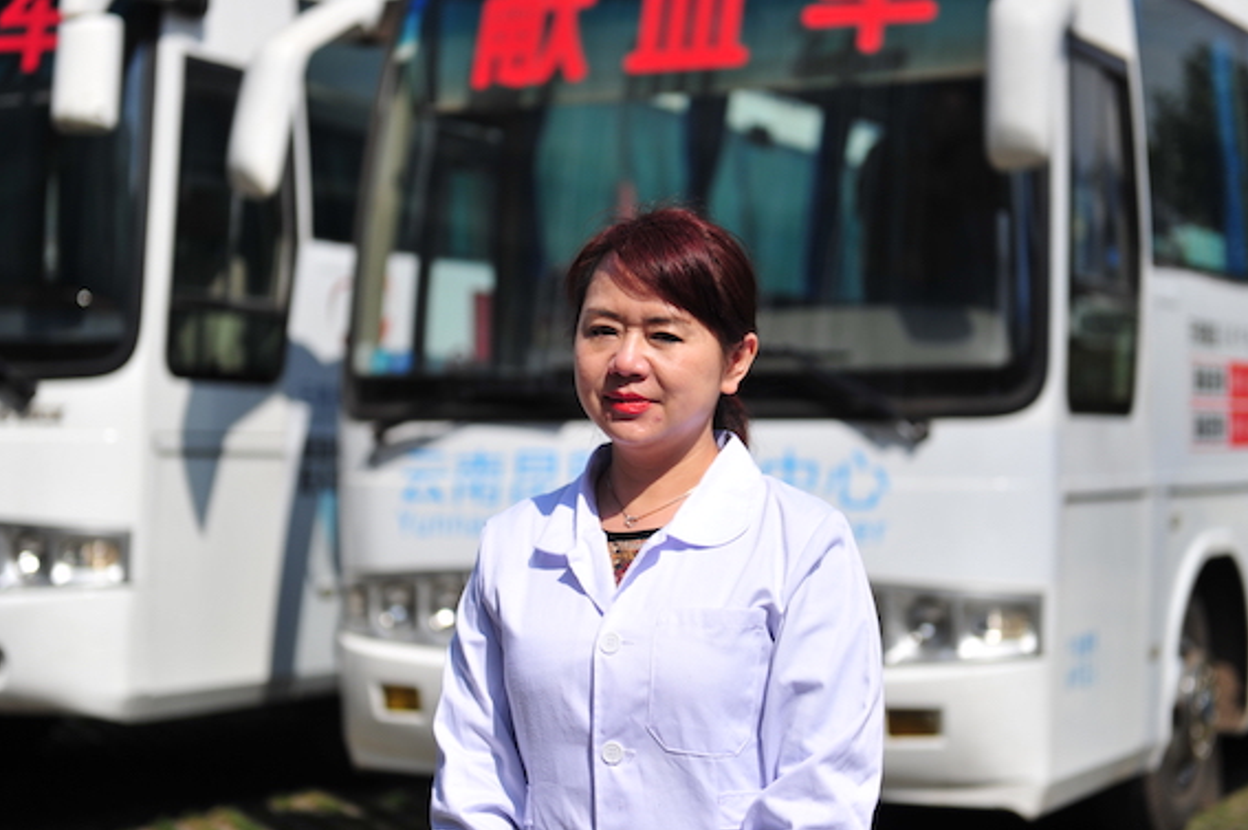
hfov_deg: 25.7
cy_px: 405
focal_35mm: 79
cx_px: 634
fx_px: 2736
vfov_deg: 17.2
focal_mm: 70
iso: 200
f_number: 2.8
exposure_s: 1/4000
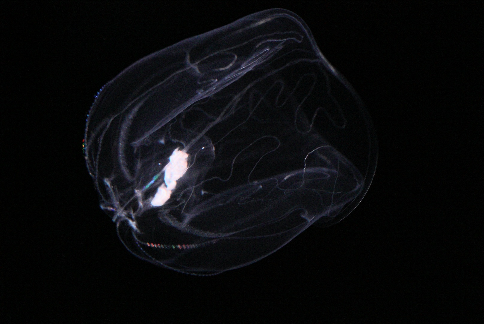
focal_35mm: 135
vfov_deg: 10.2
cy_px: 162
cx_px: 242
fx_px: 1816
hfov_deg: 15.2
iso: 8000
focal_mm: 90
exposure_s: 1/161
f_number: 3.5
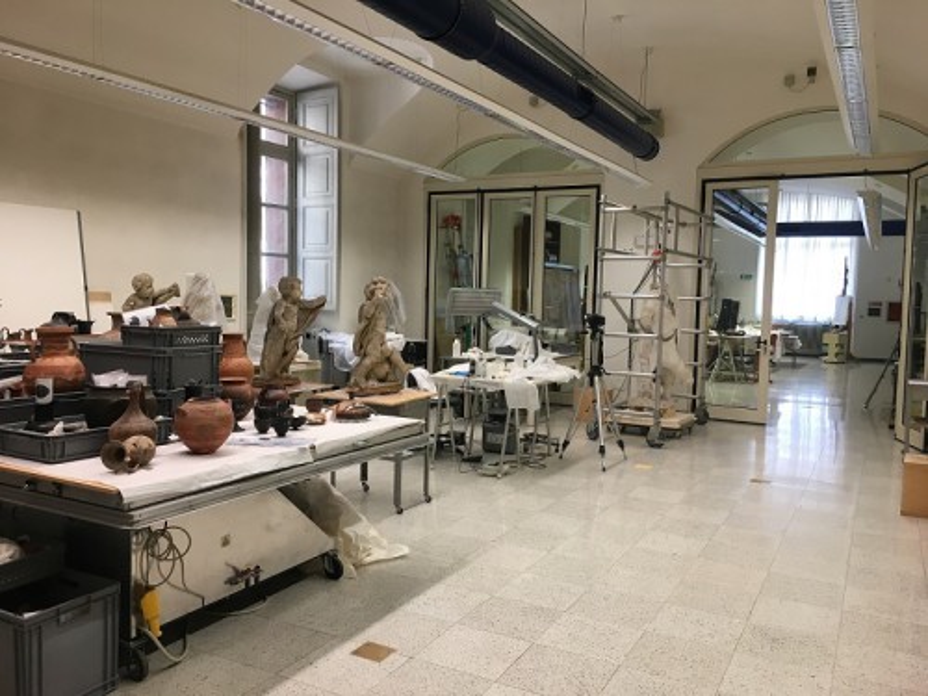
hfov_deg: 61.7
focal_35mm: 29
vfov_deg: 48.2
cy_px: 348
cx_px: 464
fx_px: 777
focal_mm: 4.15
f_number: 2.2
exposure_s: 1/33
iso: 50
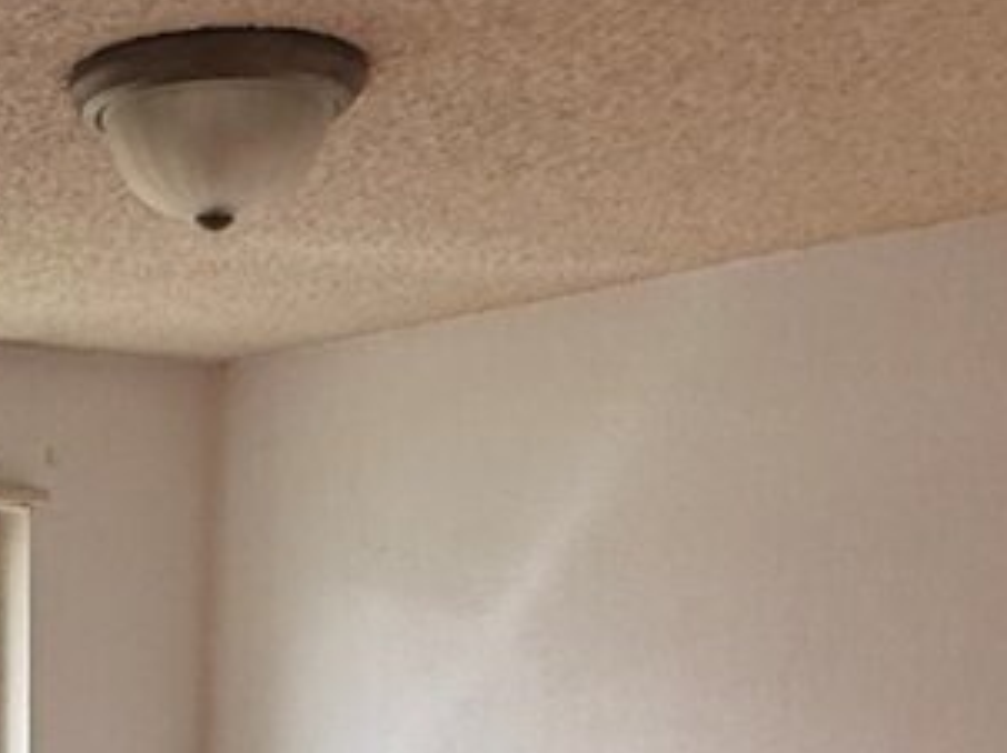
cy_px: 1013
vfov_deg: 20.4
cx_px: -63
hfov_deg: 27.6
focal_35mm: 65
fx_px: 1889
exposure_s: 1/120
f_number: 2.2
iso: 80
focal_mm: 2.22
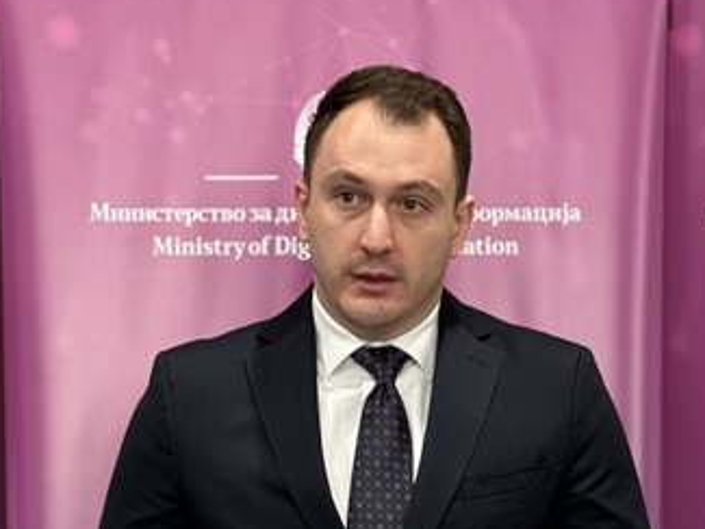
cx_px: 451
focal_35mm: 166
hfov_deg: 11.9
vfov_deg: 8.9
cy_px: 539
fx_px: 3382
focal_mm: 9
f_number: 2.8
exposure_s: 1/33
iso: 125
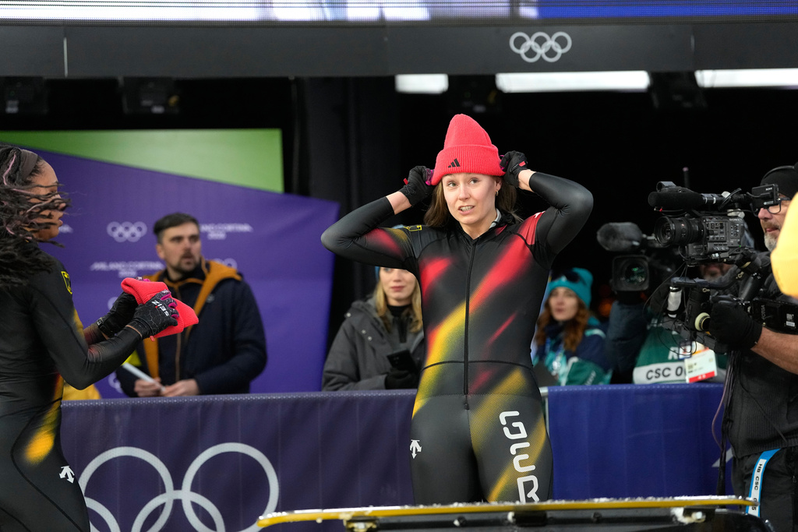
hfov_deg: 18.9
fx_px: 2394
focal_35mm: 108
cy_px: 266
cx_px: 399
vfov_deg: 12.7
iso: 5000
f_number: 2.8
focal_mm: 108
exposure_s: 1/1250
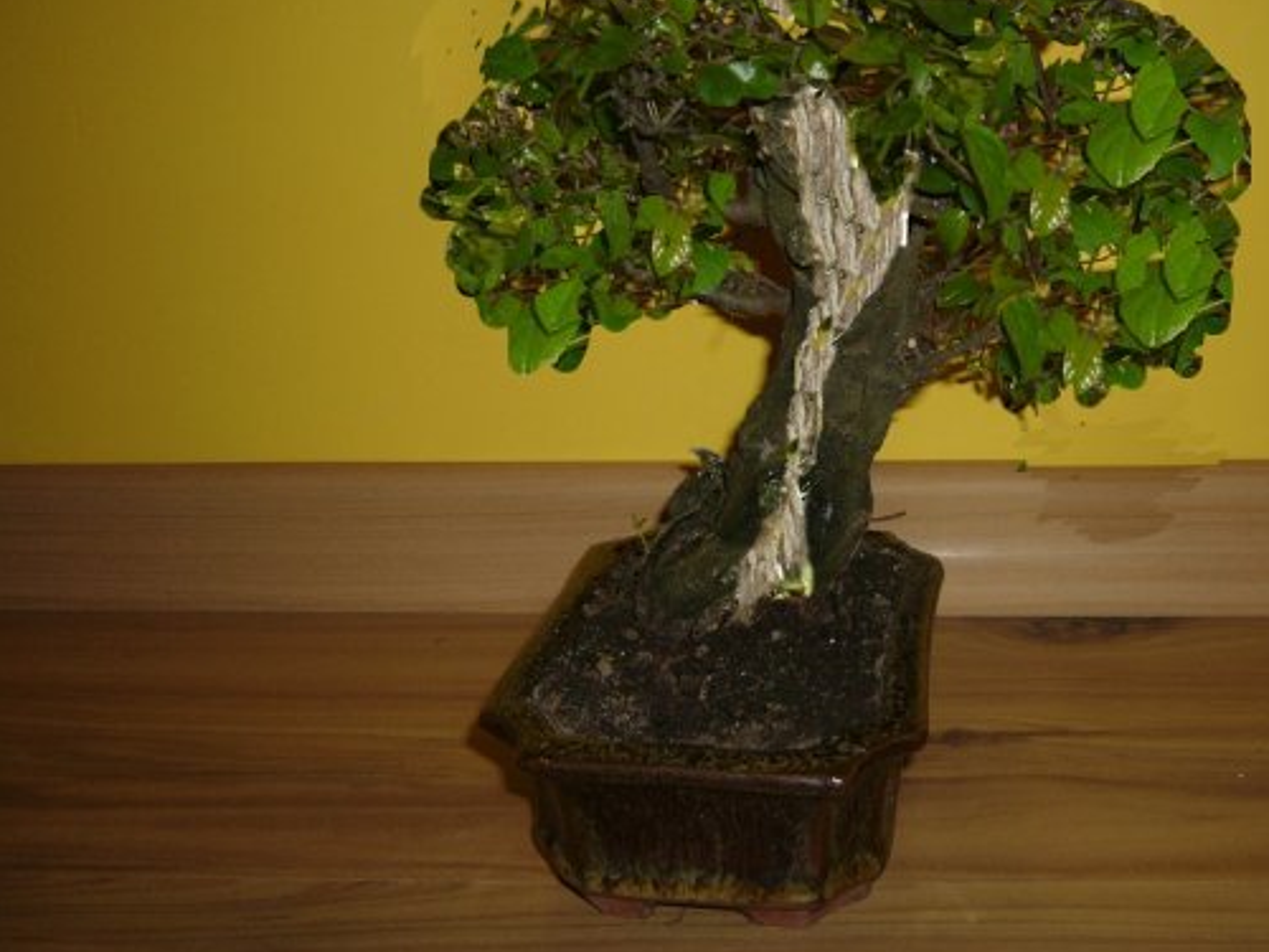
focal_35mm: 42
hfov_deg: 44.6
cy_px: 393
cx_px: 754
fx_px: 1540
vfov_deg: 34.3
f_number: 2.8
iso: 100
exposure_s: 1/60
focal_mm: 5.8
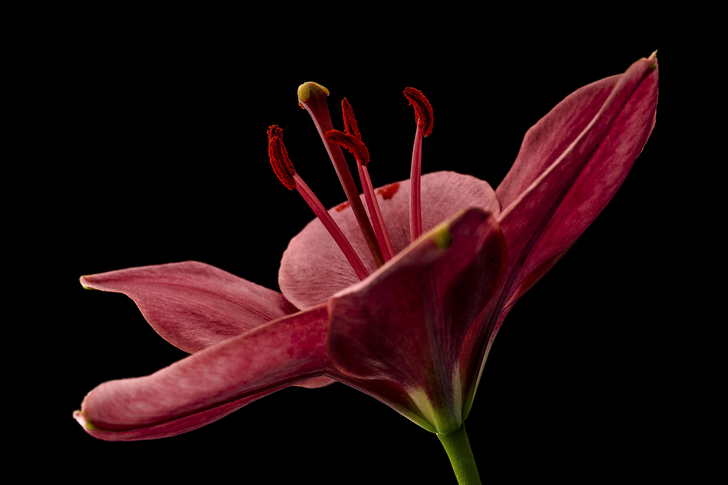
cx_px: 364
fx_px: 1415
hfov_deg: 28.8
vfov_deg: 19.5
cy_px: 242
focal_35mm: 70
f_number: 16
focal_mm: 70
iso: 50
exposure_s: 3.2
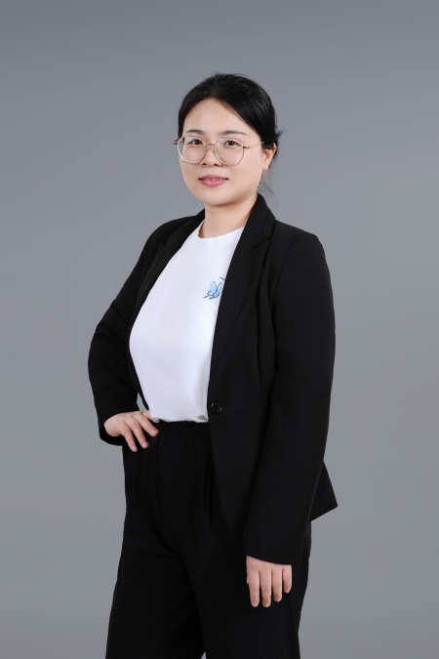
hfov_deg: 16.1
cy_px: 330
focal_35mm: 85
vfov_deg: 23.9
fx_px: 1555
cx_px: 220
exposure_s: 1/125
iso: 100
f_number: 9
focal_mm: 85
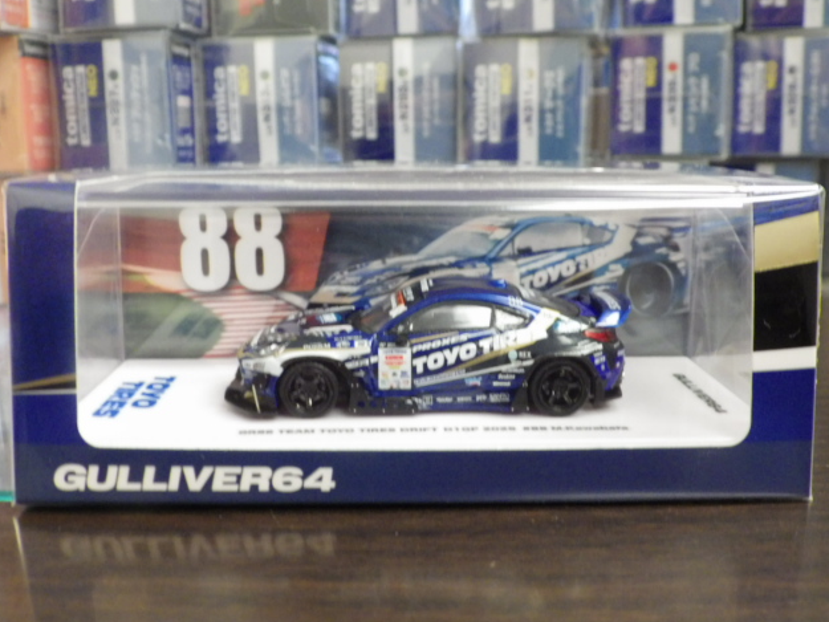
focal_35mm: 42
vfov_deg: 34.4
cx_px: 406
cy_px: 309
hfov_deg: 44.8
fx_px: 1006
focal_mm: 7.4
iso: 800
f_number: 3.6
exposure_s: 1/30
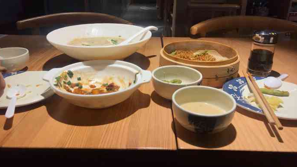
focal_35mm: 31
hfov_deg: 62.6
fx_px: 244
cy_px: 71
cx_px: 149
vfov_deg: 37.7
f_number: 1.8
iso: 20
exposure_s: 1/130
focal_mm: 3.99
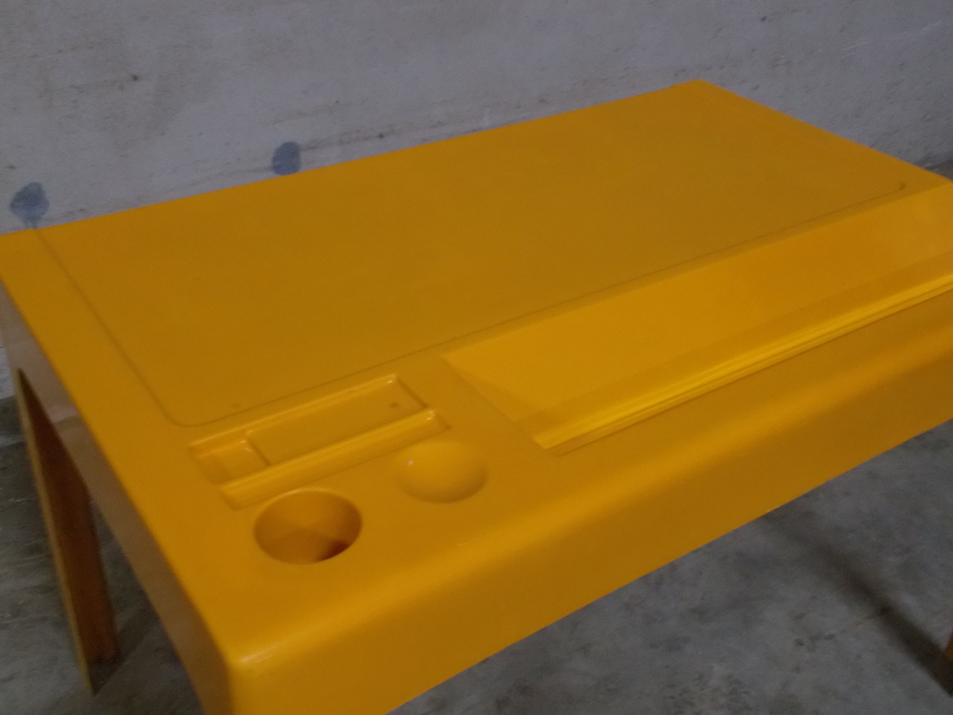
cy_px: 358
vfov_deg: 36.8
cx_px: 476
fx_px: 1074
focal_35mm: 39
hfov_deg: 47.9
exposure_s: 1/8
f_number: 3.9
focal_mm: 6.9
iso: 400
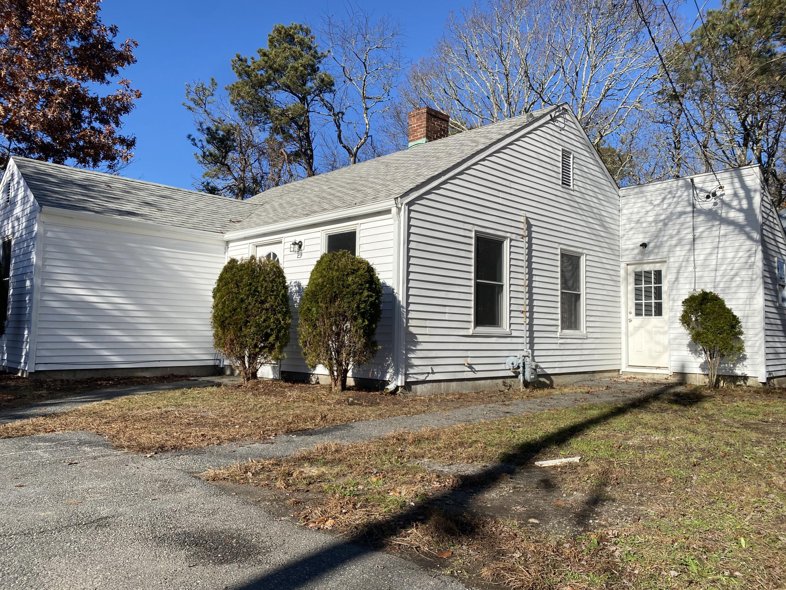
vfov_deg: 53.1
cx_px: 393
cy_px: 295
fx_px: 590
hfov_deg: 67.3
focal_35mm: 26
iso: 32
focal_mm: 4.25
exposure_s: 1/3610
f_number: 1.8
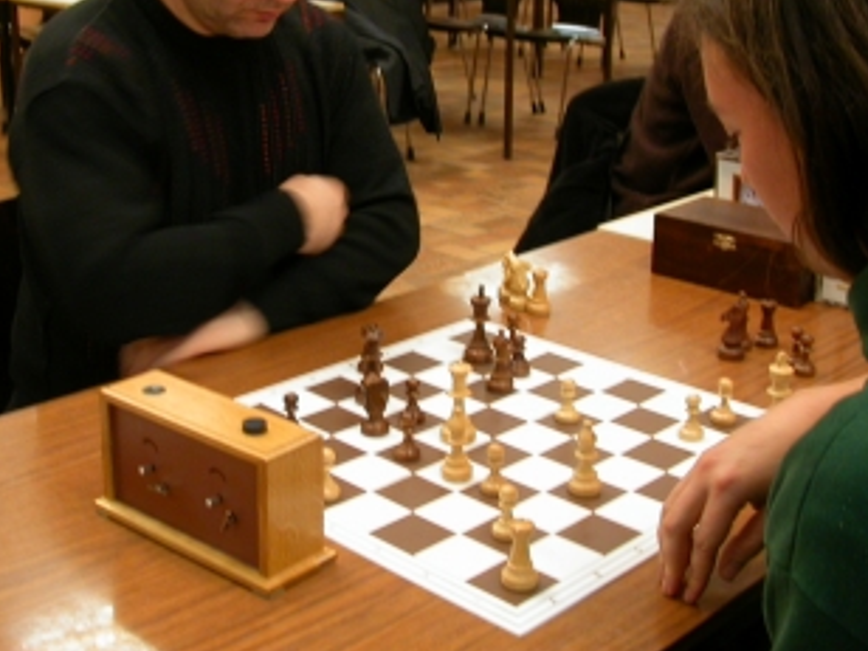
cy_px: 211
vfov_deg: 27.8
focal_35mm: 52
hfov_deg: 36.7
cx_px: 344
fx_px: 1304
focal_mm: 7.85
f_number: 2.6
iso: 100
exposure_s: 1/10.8
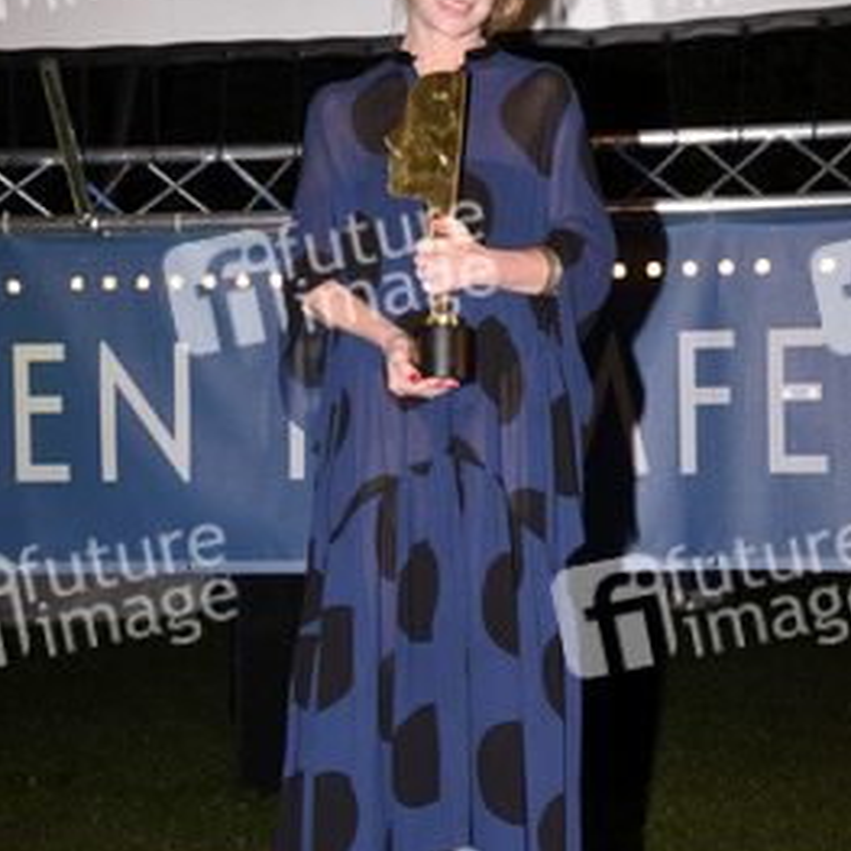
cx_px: 424
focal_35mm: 75
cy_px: 440
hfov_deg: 23.1
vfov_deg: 23.1
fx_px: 2086
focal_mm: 58
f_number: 6.3
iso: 500
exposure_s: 1/160
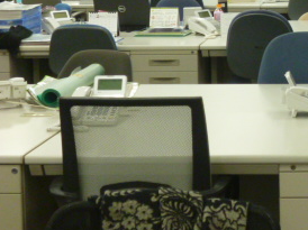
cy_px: -6
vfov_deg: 12.5
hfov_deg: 16.3
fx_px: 1040
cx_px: 352
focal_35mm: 117
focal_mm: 8.9
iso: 400
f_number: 3.6
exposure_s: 1/80
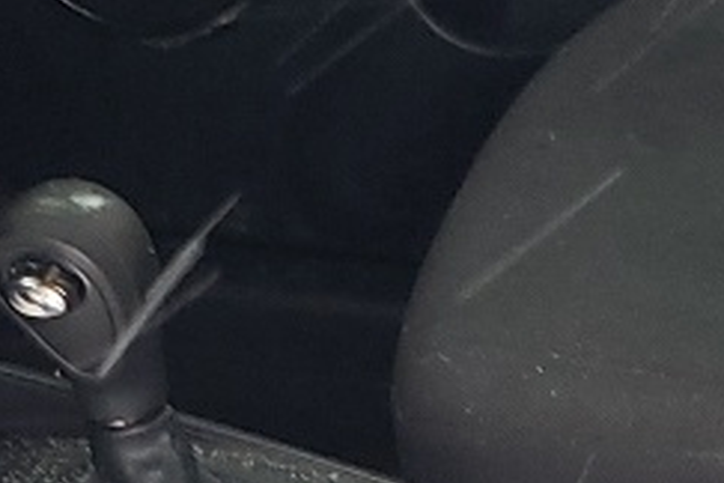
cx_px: 313
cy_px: 784
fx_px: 3579
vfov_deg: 7.5
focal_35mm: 178
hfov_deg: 11.5
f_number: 1.5
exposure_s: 1/50
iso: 125
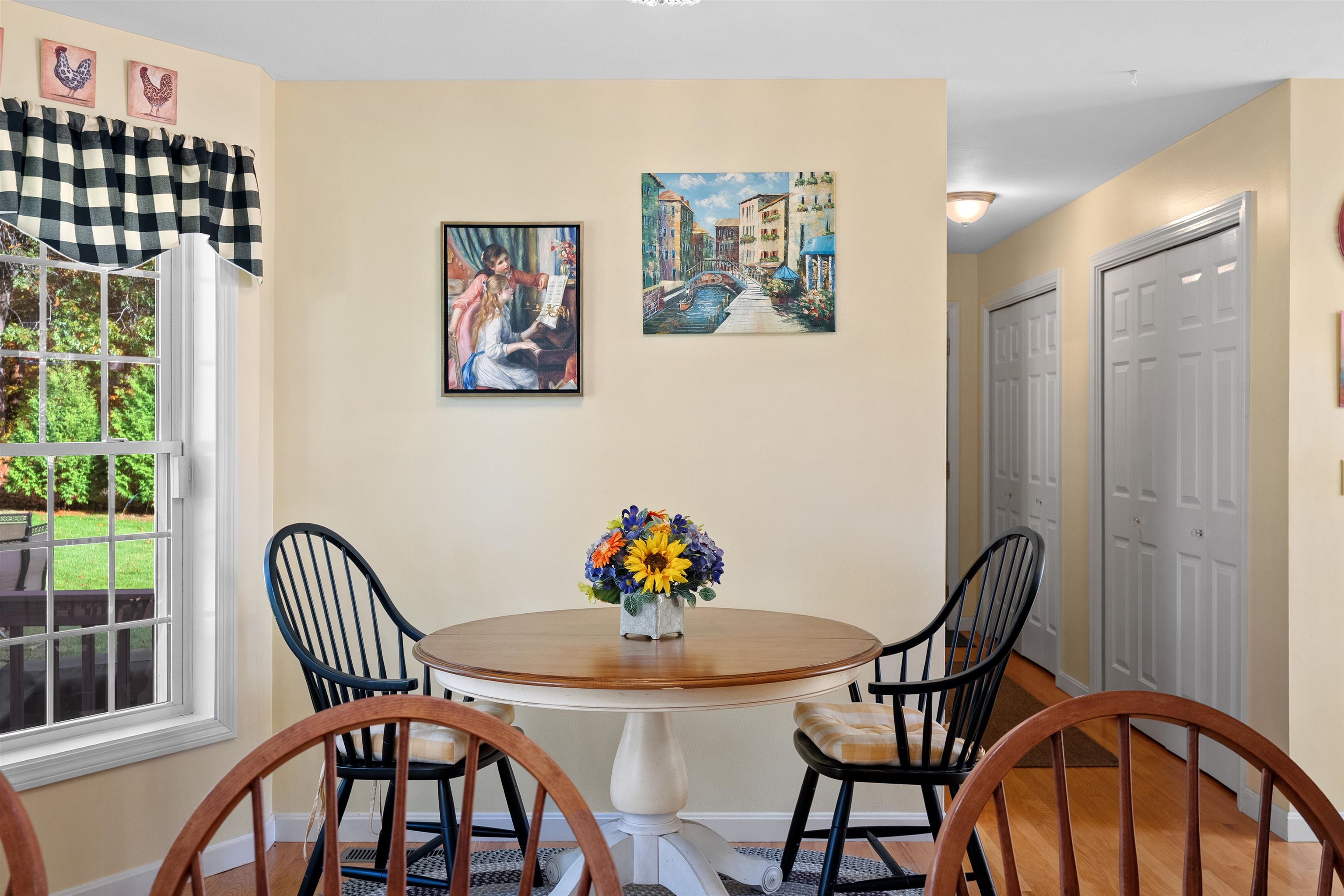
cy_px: 448
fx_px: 1307
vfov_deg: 37.9
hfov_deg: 54.4
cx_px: 672
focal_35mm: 35
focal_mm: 35
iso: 320
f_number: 8
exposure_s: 1/2.5
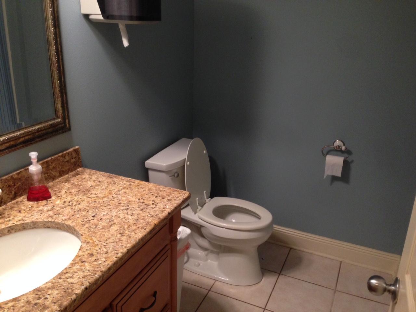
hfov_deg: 55.4
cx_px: 208
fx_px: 397
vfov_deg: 42.9
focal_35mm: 33
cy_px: 156
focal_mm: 4.12
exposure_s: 1/20
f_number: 2.4
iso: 160
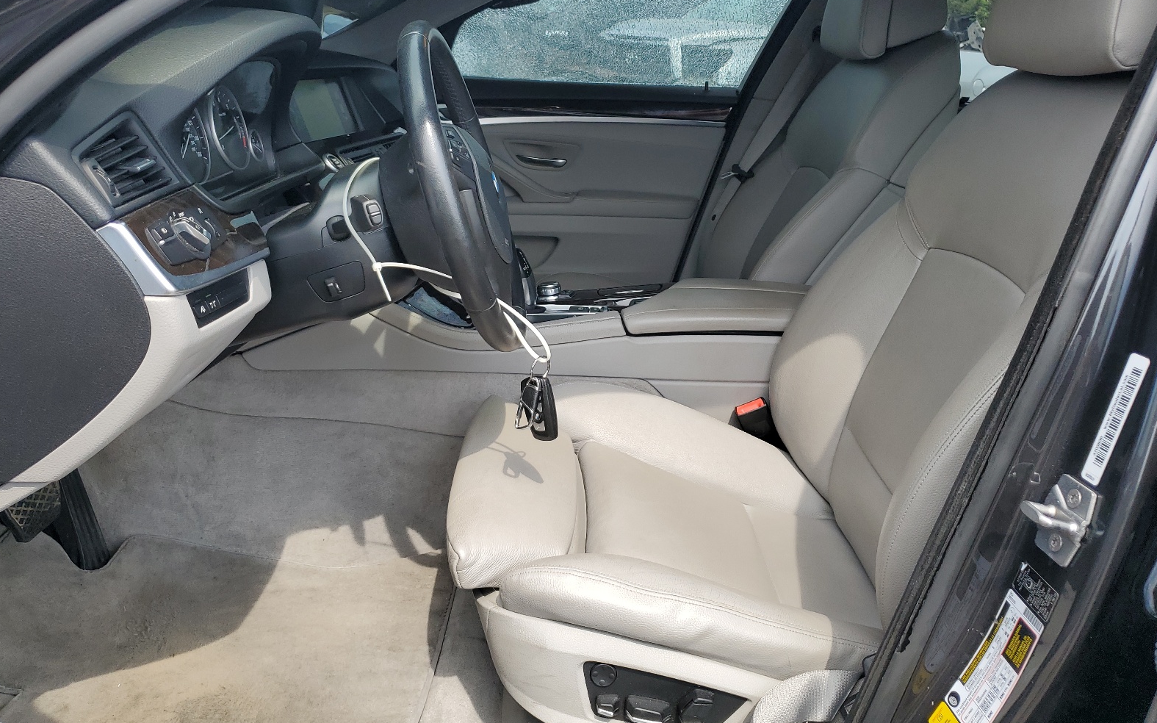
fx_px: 883
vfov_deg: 44.4
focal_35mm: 28
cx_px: 577
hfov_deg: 66.5
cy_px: 301
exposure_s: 1/769
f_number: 1.5
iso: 50
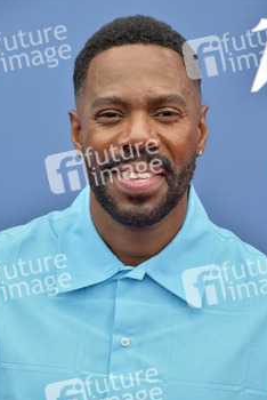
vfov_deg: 18.2
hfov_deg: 12.3
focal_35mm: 112
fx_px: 1243
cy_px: 224
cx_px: 137
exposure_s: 1/250
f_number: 7.1
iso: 320
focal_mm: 98
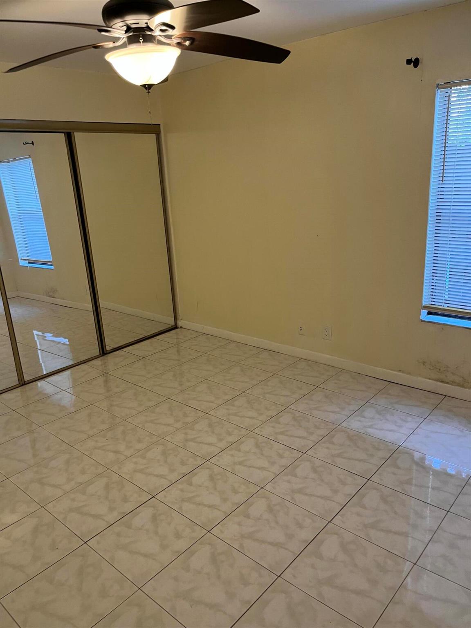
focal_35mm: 26
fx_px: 472
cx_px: 236
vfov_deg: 67.3
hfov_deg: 53.1
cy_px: 314
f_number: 1.6
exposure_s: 1/60
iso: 160
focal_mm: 5.1
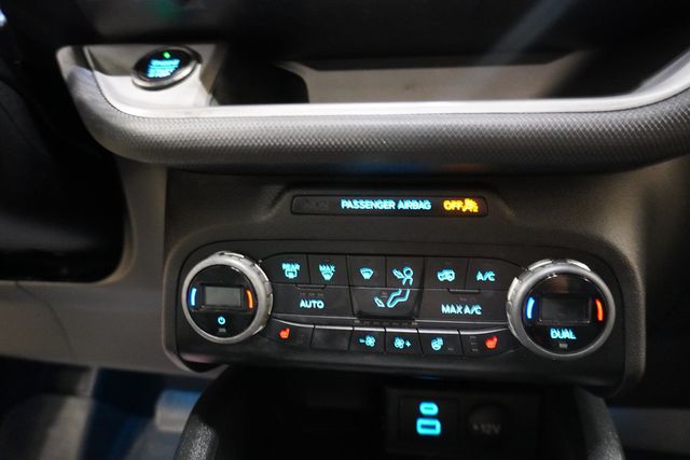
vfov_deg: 53.2
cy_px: 230
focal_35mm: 24
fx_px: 460
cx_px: 345
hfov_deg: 73.7
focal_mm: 16
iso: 6400
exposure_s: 1/13
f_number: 3.5
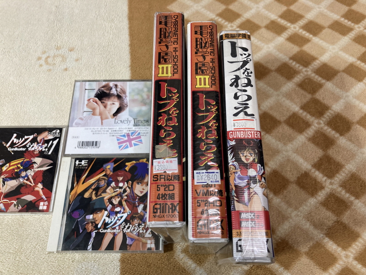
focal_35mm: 28
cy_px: 138
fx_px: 296
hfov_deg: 63.4
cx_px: 183
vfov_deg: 49.7
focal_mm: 3.99
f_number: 1.8
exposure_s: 1/60
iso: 160
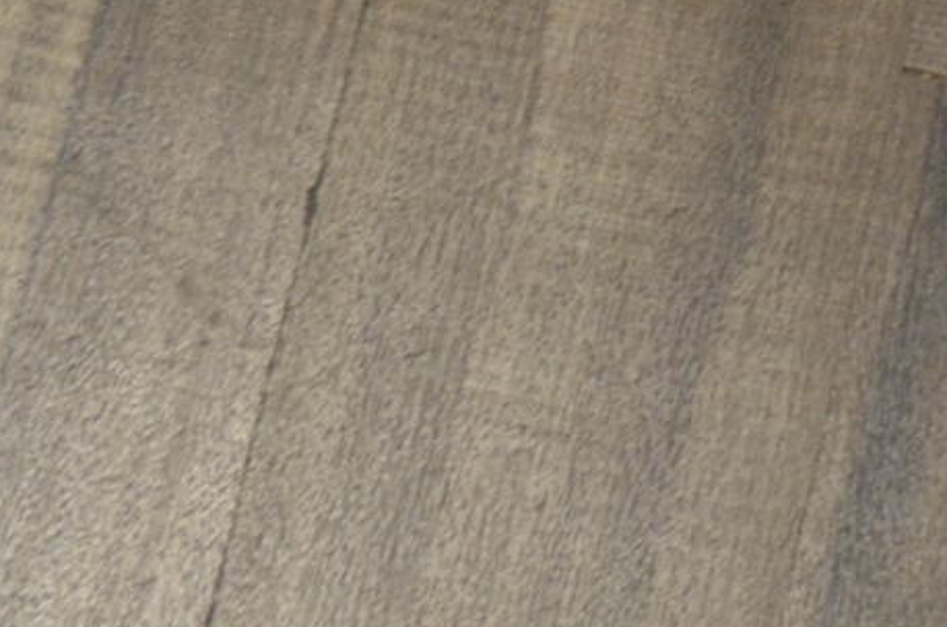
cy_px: -91
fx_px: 3806
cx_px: 675
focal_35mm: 145
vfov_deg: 9.3
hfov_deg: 14.1
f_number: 3.5
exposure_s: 1/30
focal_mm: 18
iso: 800
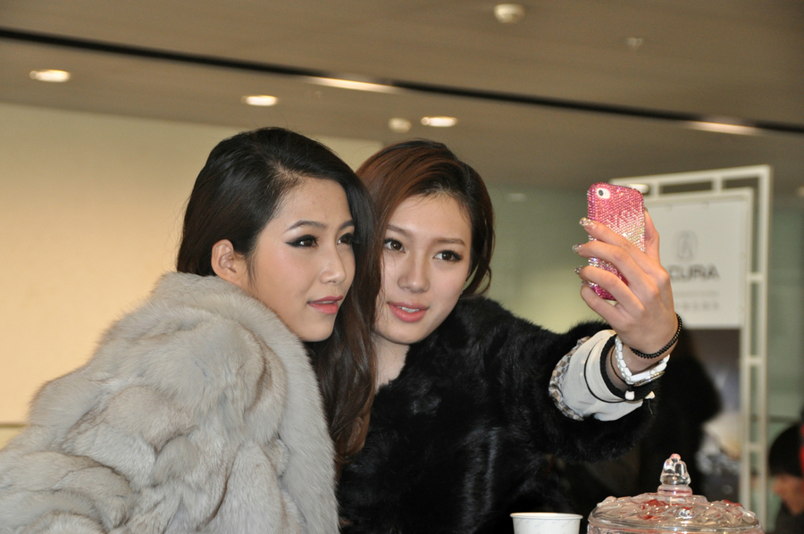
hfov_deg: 20.9
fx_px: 2175
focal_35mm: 98
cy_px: 267
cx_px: 402
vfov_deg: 14.0
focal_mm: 65
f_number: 5
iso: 800
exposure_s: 1/30
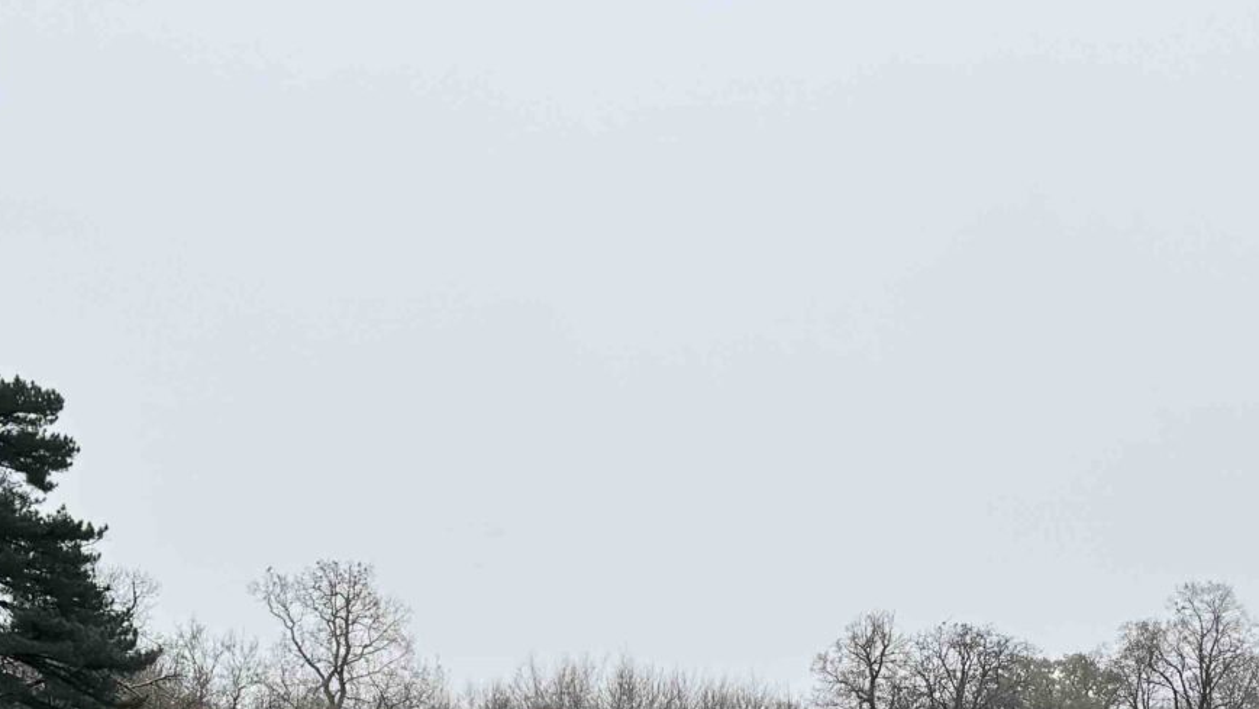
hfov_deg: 27.5
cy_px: 957
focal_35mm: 77
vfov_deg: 14.9
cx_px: 593
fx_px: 2571
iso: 80
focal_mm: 6.76
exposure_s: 1/678
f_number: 1.78
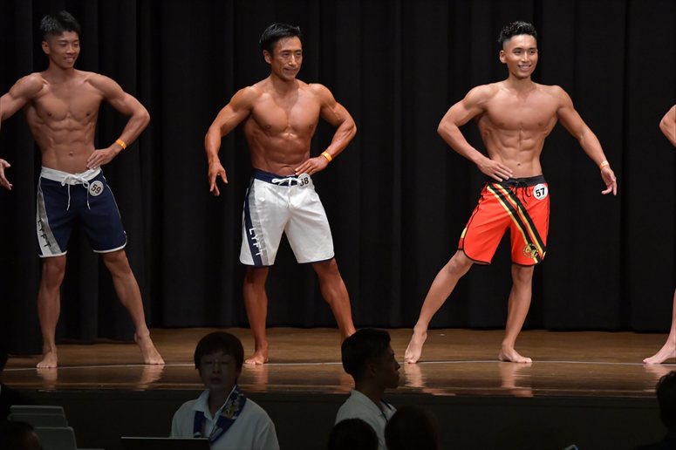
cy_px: 225
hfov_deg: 9.5
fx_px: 4073
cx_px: 338
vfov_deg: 6.3
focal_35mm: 217
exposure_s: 1/400
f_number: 5.6
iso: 5000
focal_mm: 145
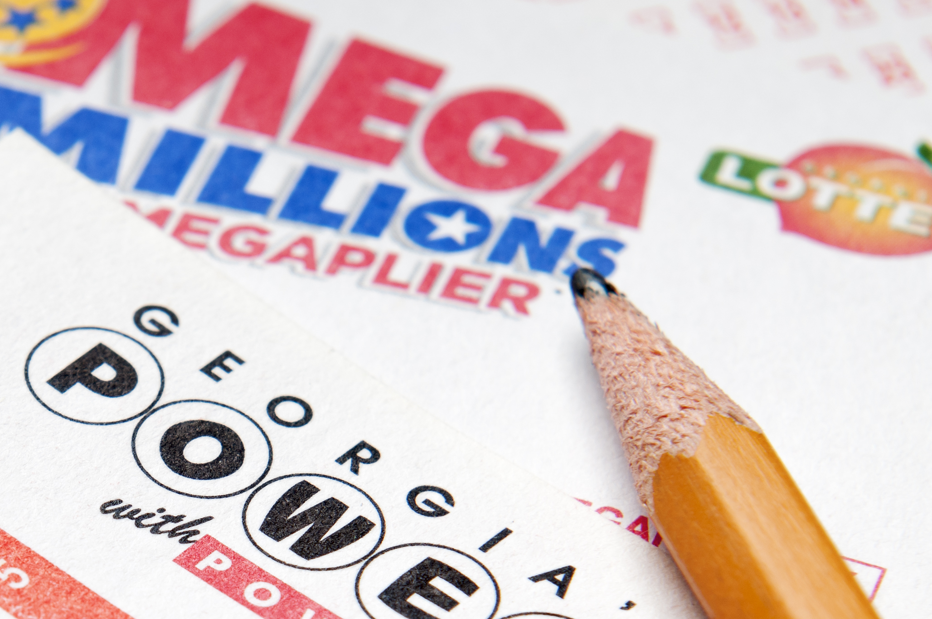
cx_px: 116
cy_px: 585
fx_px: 5662
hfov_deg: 9.4
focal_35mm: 219
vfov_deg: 6.2
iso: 100
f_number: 9
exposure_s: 1/200
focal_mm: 70
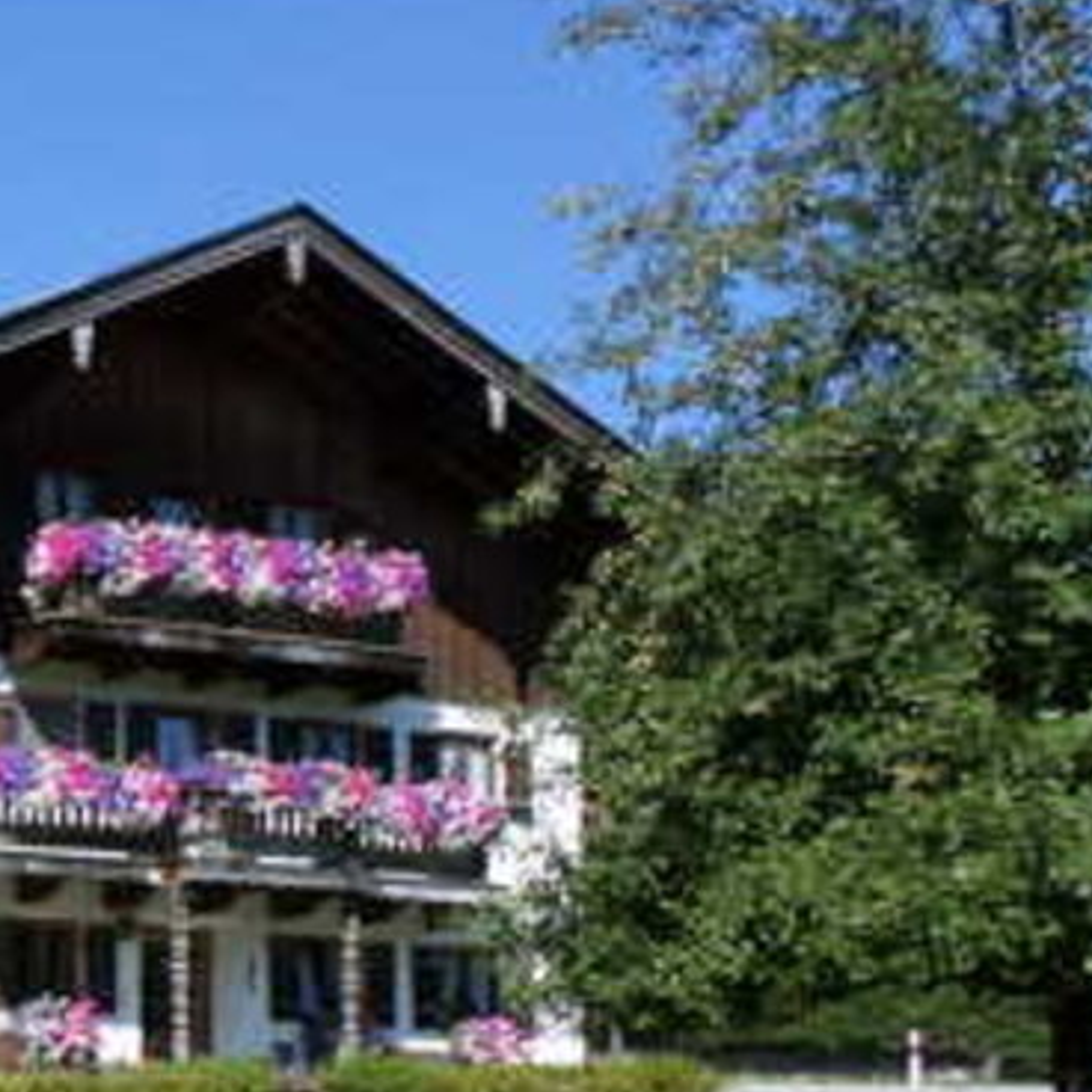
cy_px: 896
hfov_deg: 20.5
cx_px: -552
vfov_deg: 23.6
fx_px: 2570
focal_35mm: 72
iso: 80
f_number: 2.5
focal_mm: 4.5
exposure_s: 1/1500
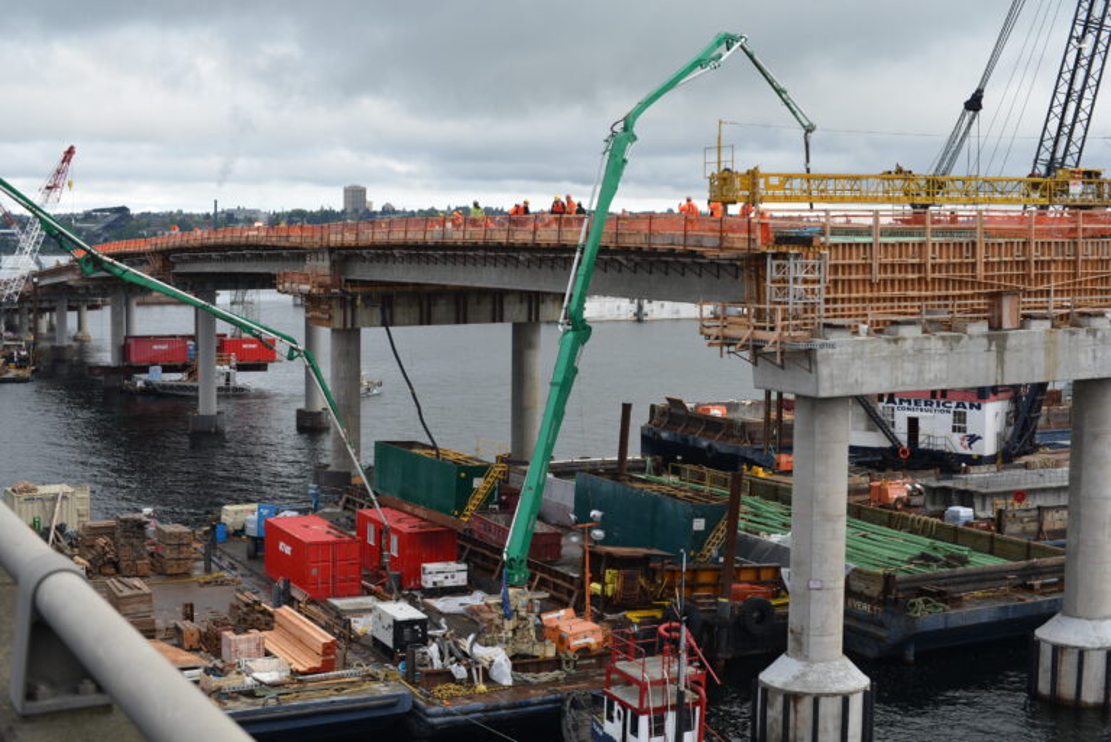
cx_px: 556
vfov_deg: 27.0
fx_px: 1544
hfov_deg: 39.6
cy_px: 371
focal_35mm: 50
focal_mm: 50
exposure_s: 1/160
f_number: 6.3
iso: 200
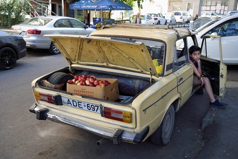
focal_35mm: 40
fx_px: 264
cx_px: 119
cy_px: 80
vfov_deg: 33.4
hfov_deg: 48.5
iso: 200
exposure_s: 1/160
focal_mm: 40
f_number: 5
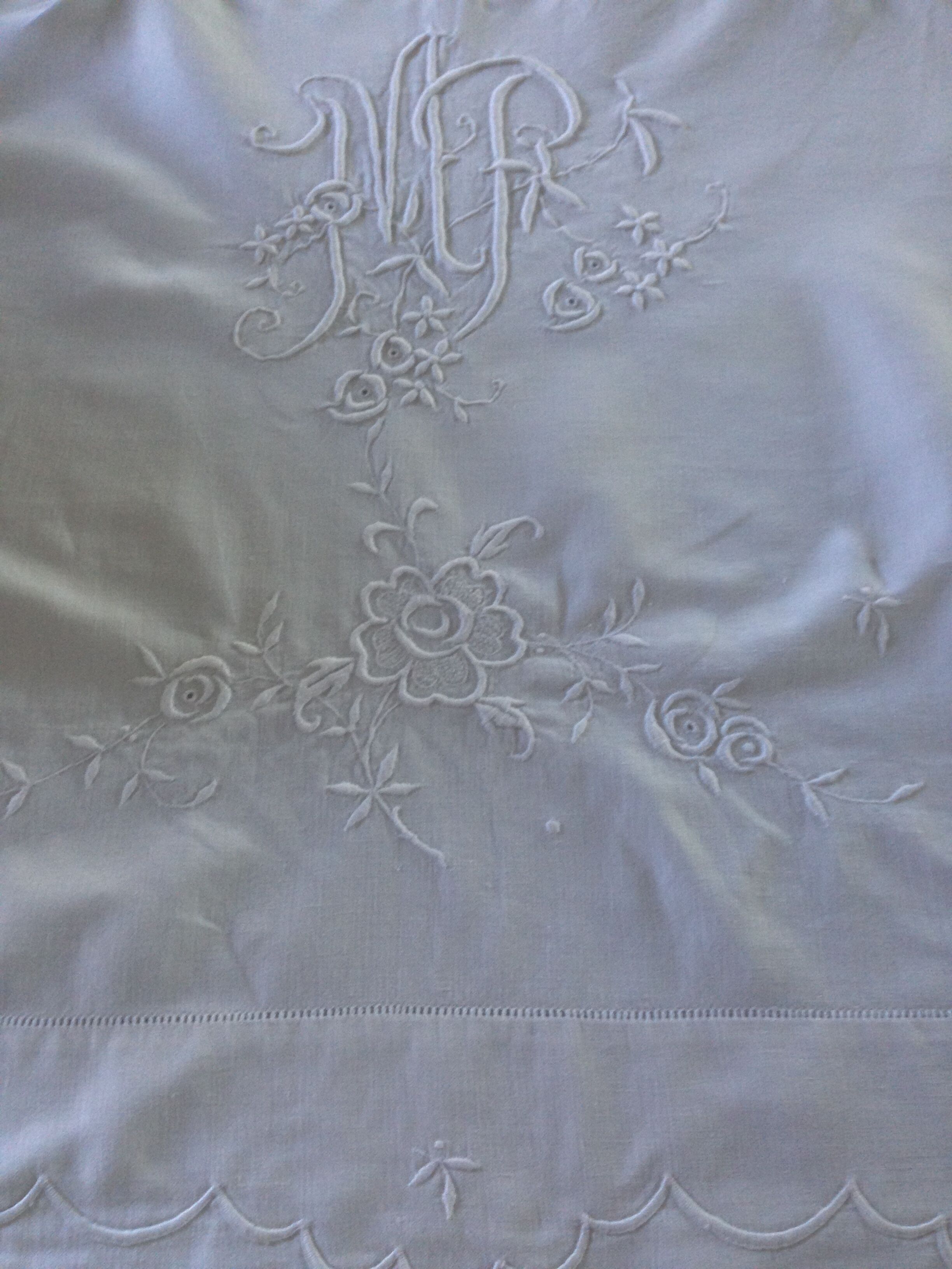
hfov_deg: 42.9
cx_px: 476
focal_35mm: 33
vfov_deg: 55.4
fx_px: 1210
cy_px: 634
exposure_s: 1/20
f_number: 2.4
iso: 100
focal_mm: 4.12
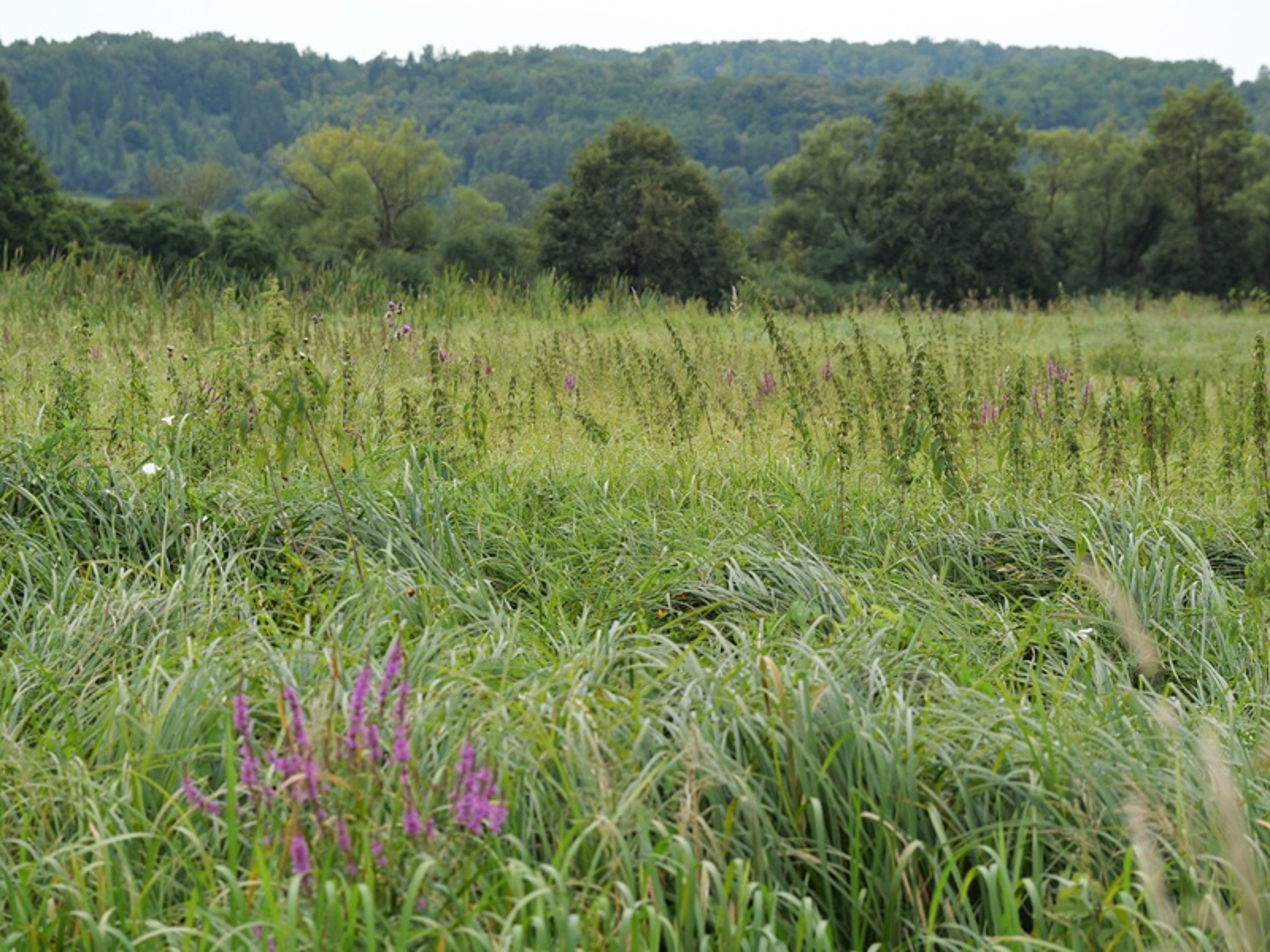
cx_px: 635
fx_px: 4403
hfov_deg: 16.4
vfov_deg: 12.3
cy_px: 476
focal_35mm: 120
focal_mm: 60
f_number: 4
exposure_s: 1/400
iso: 100
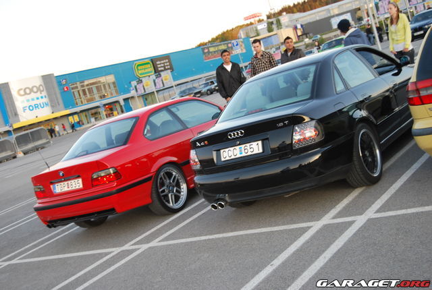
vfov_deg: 25.9
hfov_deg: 37.8
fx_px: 631
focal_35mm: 52
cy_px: 145
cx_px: 216
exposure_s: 1/40
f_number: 4.8
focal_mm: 35
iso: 200
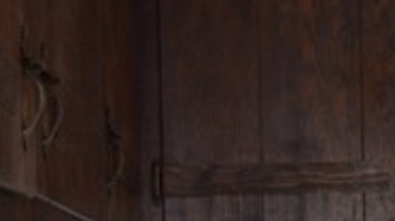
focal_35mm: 156
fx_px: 1632
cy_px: 471
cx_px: 244
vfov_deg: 7.4
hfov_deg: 13.8
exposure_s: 1/80
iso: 400
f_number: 4
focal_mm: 18
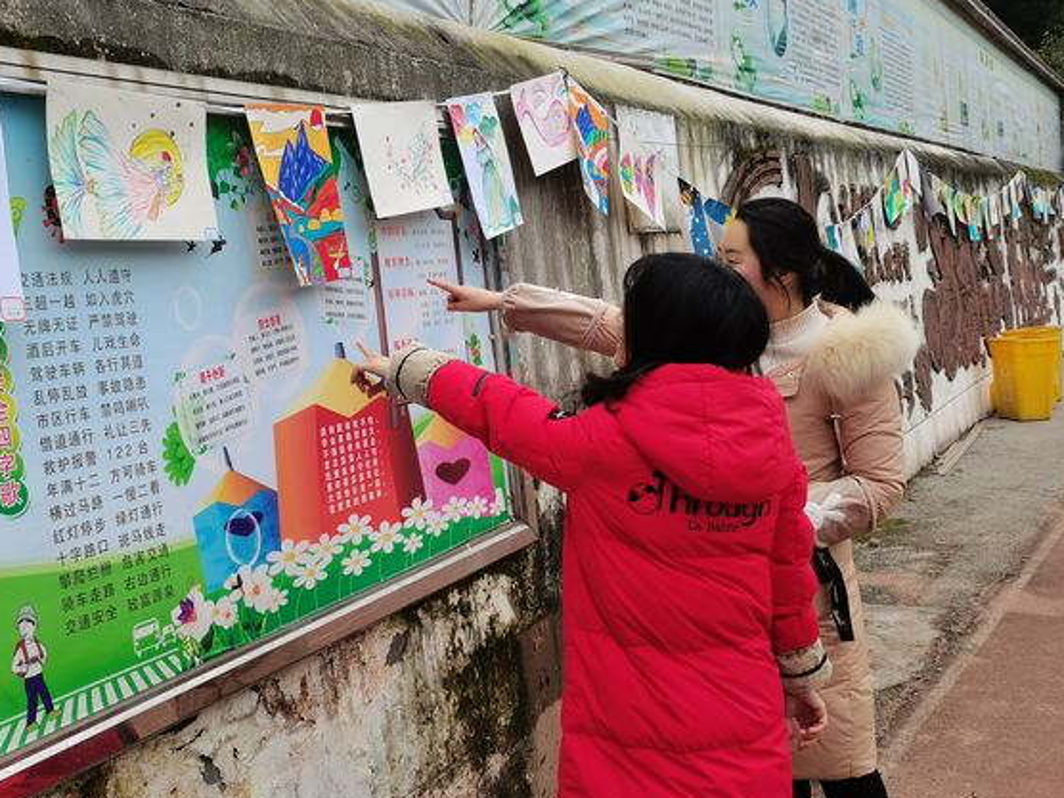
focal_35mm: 38
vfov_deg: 37.7
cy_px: 410
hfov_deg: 48.8
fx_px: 1168
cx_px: 455
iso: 50
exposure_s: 1/208
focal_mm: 5.58
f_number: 1.8
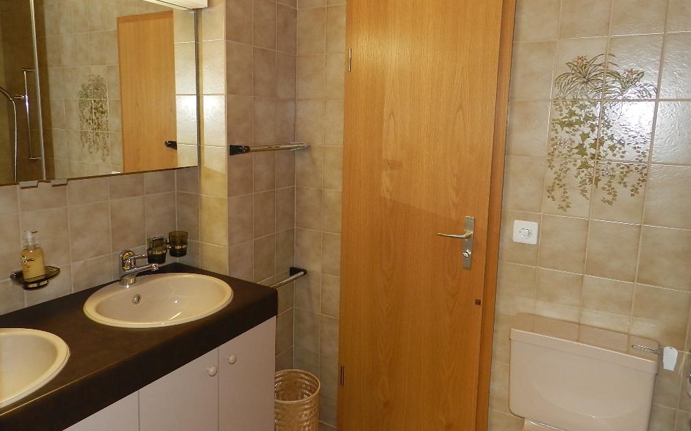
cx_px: 341
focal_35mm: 25
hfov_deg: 72.6
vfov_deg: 49.1
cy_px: 188
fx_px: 471
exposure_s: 1/30
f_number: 3.4
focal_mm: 4
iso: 200
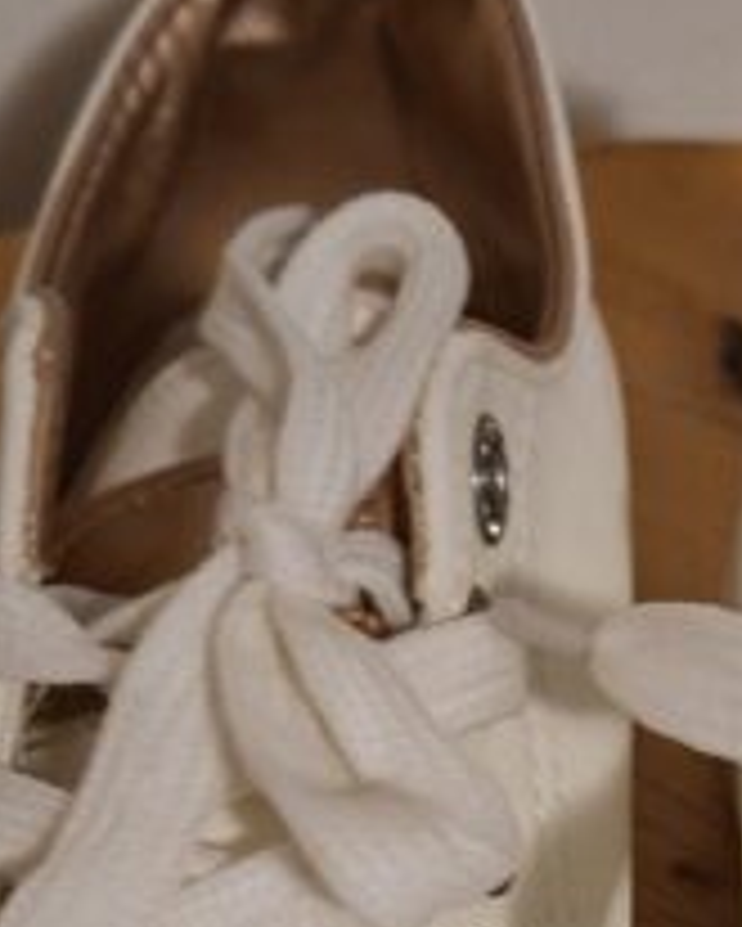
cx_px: 809
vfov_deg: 21.1
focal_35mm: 87
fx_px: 2386
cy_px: 958
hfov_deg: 17.1
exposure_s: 1/24
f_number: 1.8
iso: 640
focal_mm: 5.54
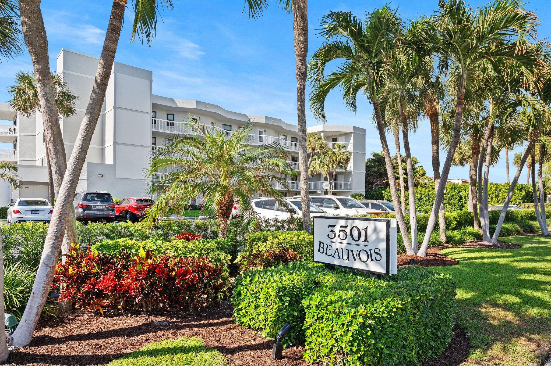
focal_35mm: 22
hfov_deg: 78.6
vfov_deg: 57.1
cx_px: 276
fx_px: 336
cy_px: 183
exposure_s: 1/320
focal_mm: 22
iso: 200
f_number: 8
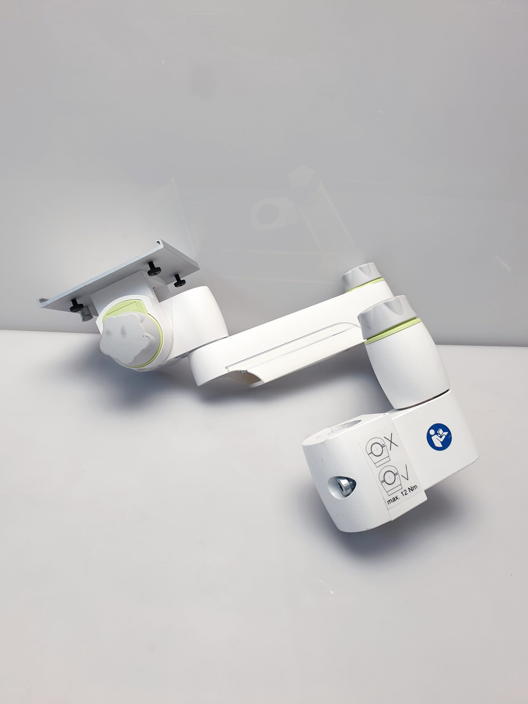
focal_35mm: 26
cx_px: 264
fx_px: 529
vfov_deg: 67.3
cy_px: 352
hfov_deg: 53.1
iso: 50
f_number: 2.4
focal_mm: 4.3
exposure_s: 1/50
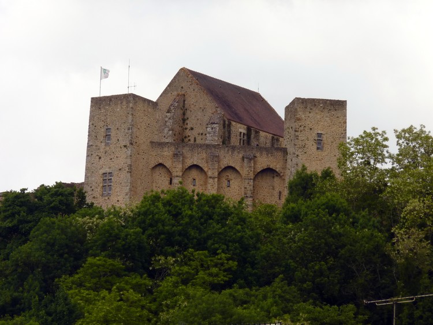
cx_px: 216
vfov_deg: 4.9
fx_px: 3779
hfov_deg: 6.6
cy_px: 162
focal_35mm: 302
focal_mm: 53.7
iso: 80
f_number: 8
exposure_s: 1/125
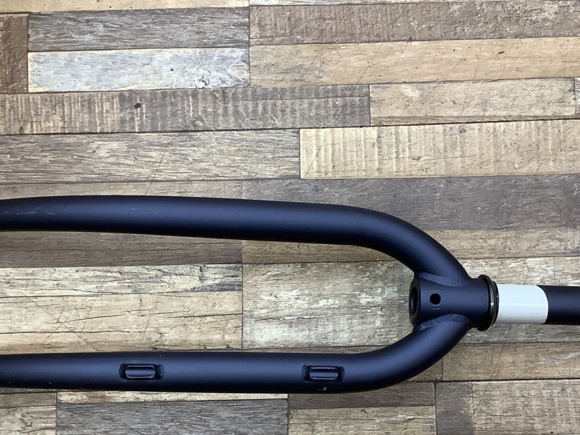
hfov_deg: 38.2
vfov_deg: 28.9
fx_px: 838
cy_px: 299
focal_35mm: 50
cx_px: 311
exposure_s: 1/60
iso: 100
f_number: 2.4
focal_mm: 3.3
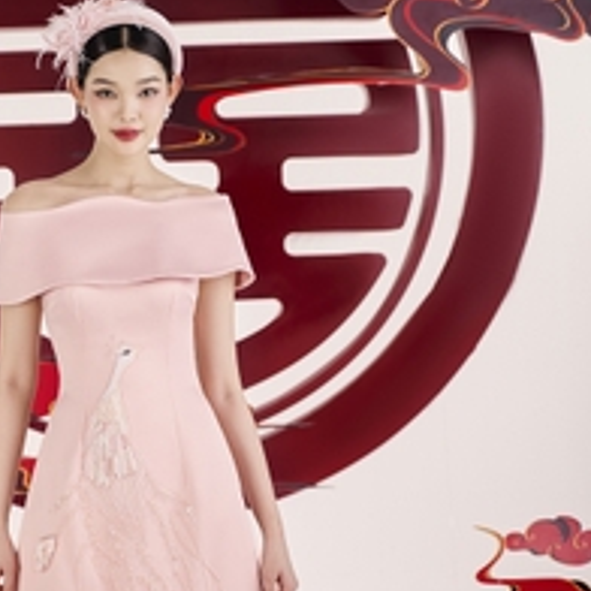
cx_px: 127
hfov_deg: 11.9
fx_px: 2820
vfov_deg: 11.9
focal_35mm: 146
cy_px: 404
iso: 160
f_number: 4
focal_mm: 70
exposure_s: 1/160
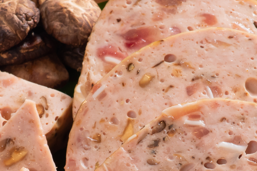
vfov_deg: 3.6
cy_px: 208
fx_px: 2707
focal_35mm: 379
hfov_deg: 5.4
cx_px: 111
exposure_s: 1/100
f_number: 16
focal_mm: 100
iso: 500
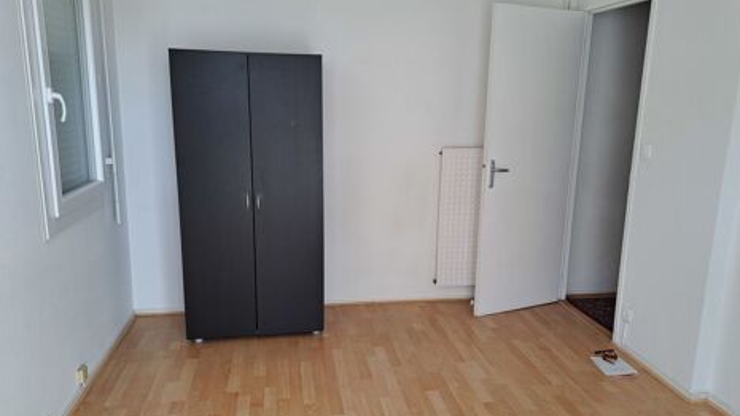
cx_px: 368
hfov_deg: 69.9
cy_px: 228
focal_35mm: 27
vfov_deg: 42.8
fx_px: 530
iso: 50
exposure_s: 1/50
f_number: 1.8
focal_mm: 5.23
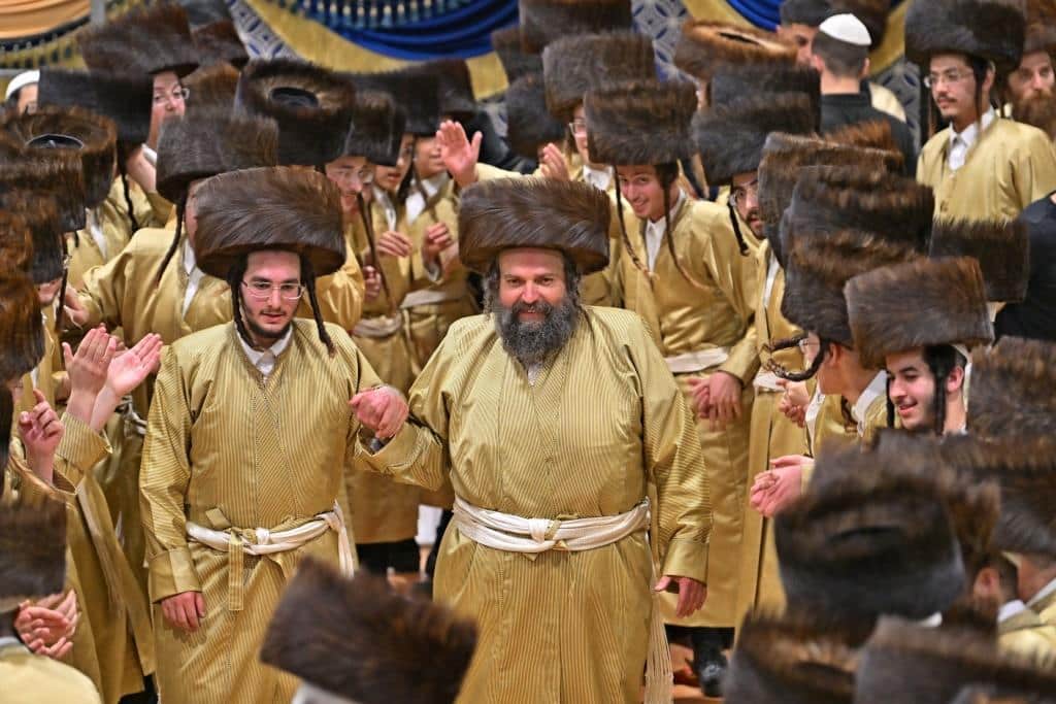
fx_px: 7686
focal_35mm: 262
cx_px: 528
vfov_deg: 5.2
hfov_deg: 7.9
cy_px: 352
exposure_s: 1/250
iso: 640
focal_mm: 175
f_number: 2.8
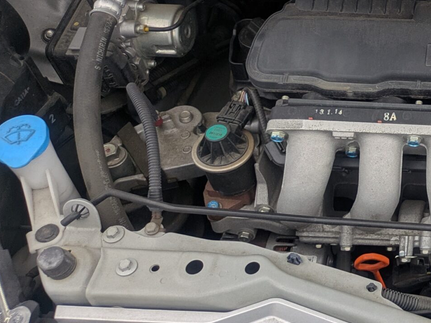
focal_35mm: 67
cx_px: 567
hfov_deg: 24.9
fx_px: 835
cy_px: 93
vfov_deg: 21.8
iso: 46
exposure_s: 1/404
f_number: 1.89
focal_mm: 5.43
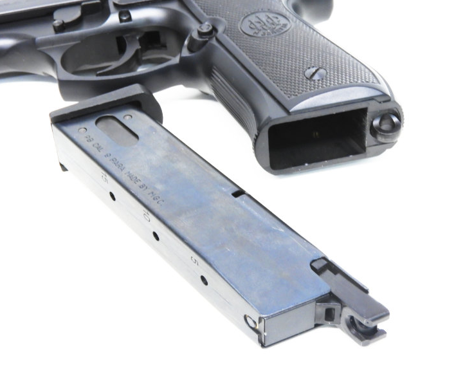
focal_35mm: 53
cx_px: 219
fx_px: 743
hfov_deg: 35.4
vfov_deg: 28.6
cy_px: 192
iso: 200
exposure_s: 1/15
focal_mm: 9
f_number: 4.5
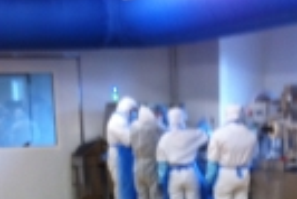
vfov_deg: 12.3
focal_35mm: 106
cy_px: 306
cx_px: 160
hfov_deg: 19.3
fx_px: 875
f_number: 2.8
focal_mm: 3.85
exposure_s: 1/15
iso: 80
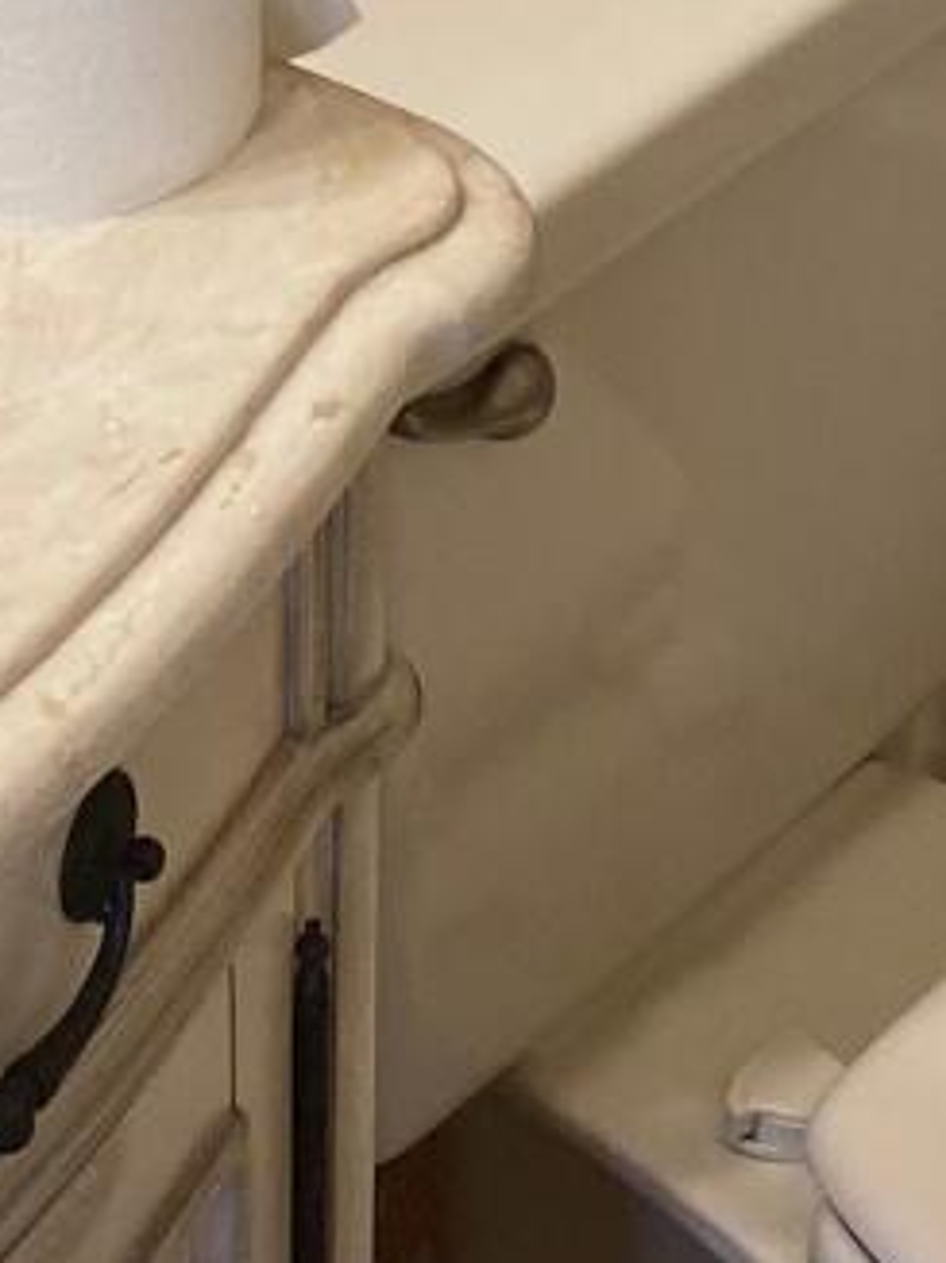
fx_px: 5797
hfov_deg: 9.3
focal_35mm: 159
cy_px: -881
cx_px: 645
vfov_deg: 11.7
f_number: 1.8
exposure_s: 1/60
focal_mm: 4.25
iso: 64
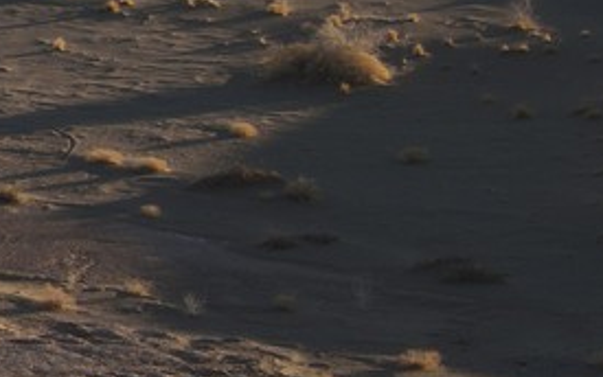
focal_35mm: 213
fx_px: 3501
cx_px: -1088
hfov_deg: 8.5
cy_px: 162
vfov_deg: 6.2
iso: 200
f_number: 10
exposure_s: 1/250
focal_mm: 36
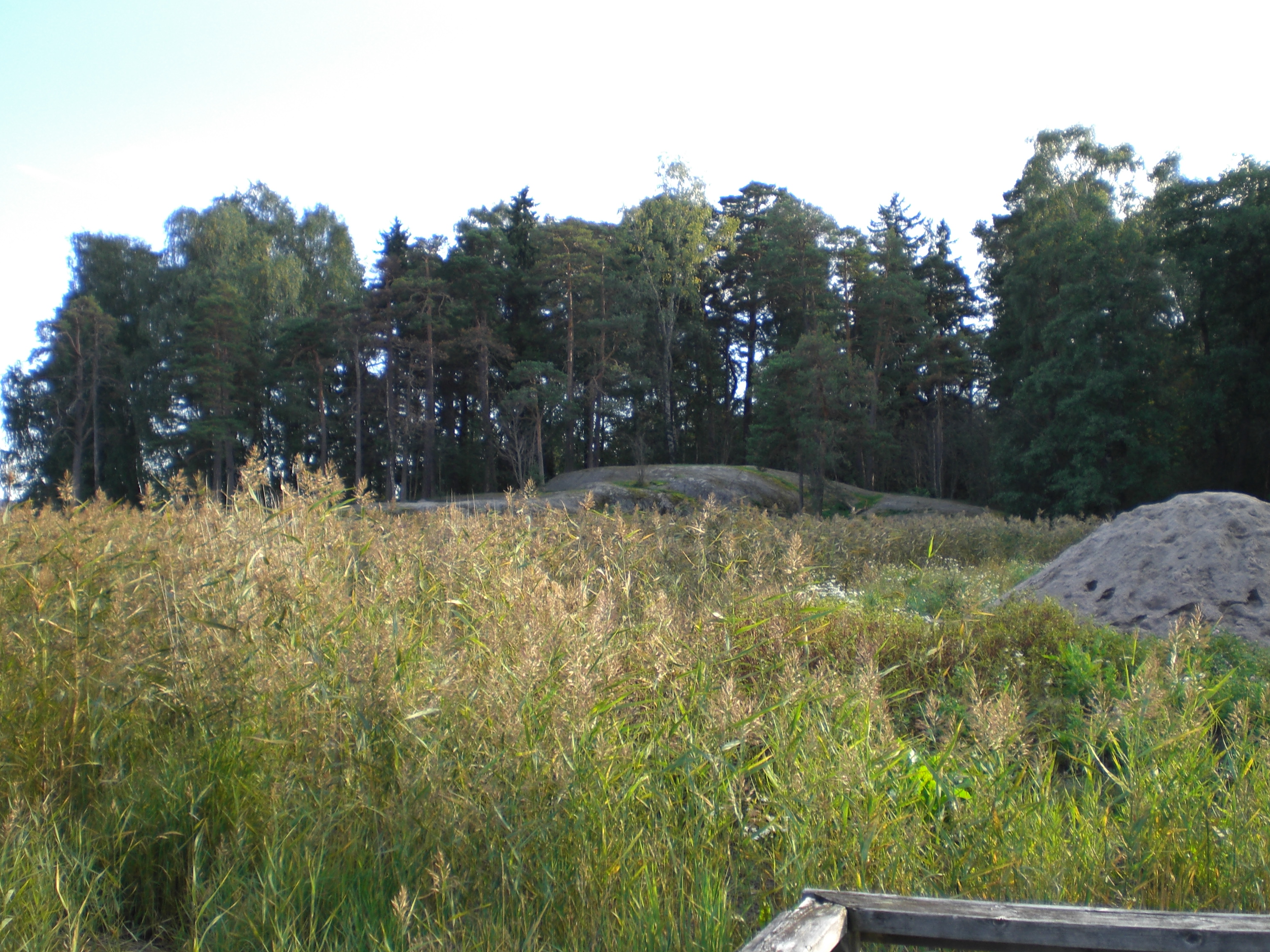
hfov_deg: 47.9
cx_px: 630
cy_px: 465
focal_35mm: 39
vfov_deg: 36.8
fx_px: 1431
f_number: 3.1
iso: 50
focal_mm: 6.3
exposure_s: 1/100
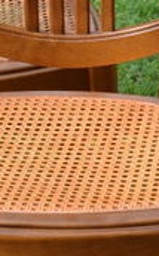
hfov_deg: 6.9
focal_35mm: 185
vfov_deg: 11.3
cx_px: -140
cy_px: 61
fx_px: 1287
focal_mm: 26
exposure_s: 1/160
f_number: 6.3
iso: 100
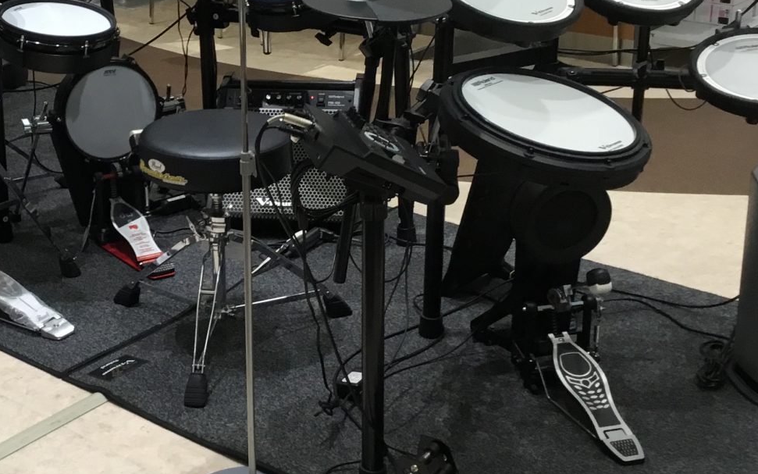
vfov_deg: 19.9
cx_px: 160
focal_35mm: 65
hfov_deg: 30.8
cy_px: 159
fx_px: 1343
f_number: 2.4
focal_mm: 3.3
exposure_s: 1/30
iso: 32
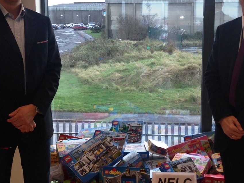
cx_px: 132
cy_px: 92
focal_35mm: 54
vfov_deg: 27.0
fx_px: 381
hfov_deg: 35.5
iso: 50
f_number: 2.4
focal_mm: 4.12
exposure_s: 1/120
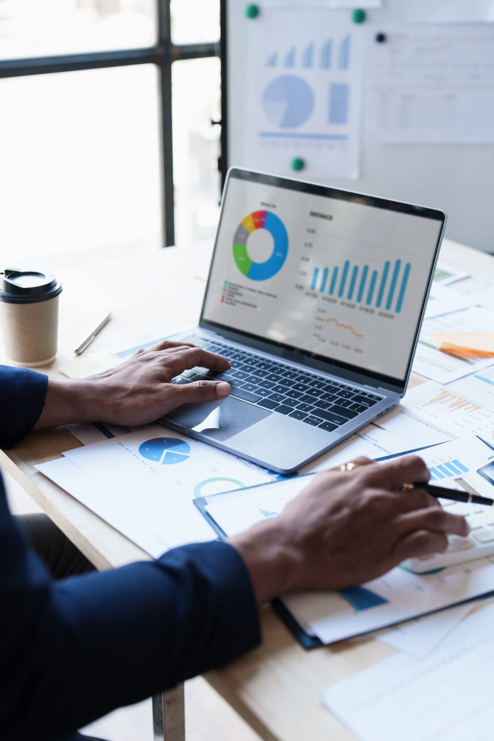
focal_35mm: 50
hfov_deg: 27.0
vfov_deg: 39.6
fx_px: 1029
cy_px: 370
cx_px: 247
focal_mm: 50
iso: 200
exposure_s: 1/125
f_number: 2.8
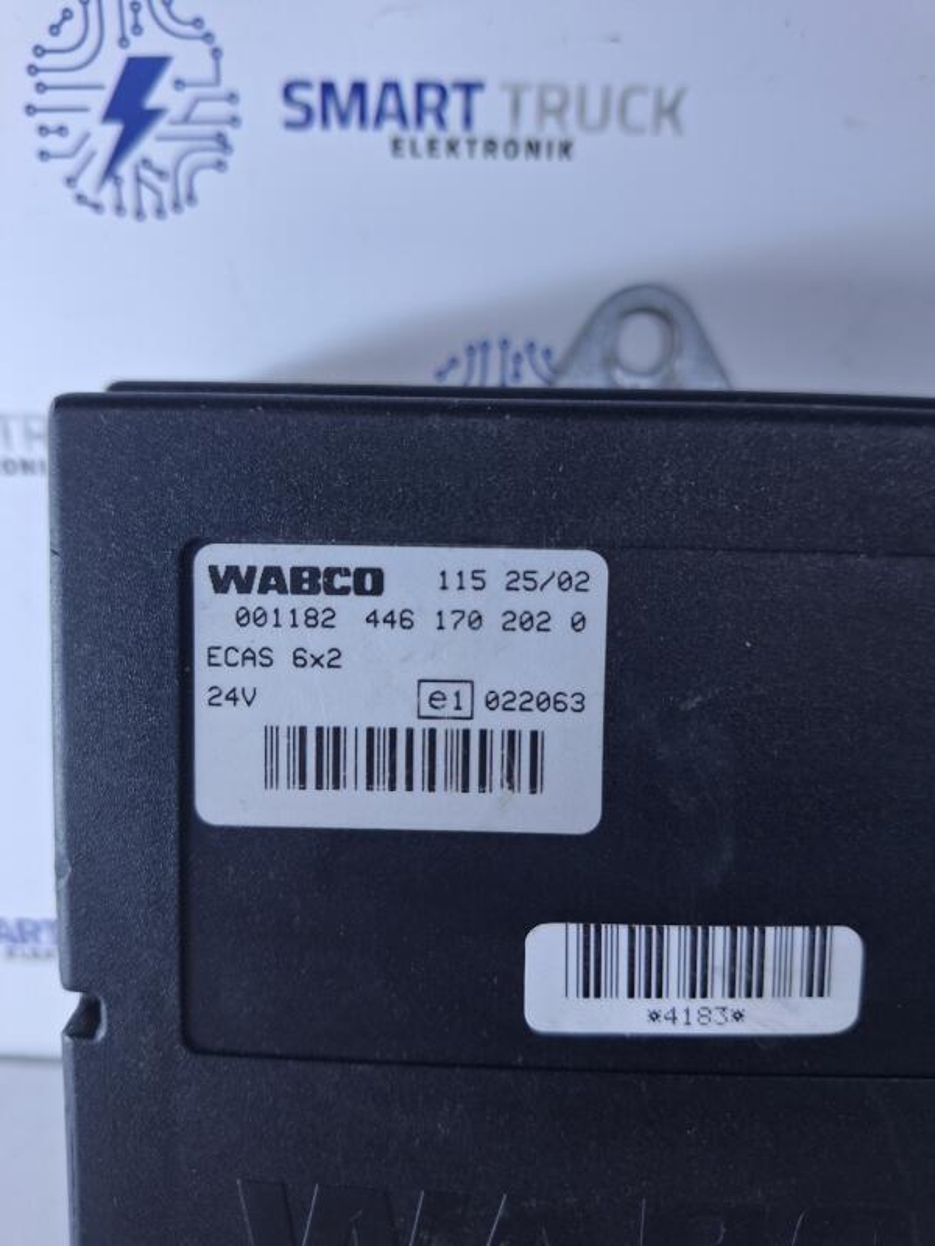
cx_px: 468
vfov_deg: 73.9
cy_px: 623
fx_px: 828
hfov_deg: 58.9
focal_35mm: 23
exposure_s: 1/50
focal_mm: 5.54
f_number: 1.8
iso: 160
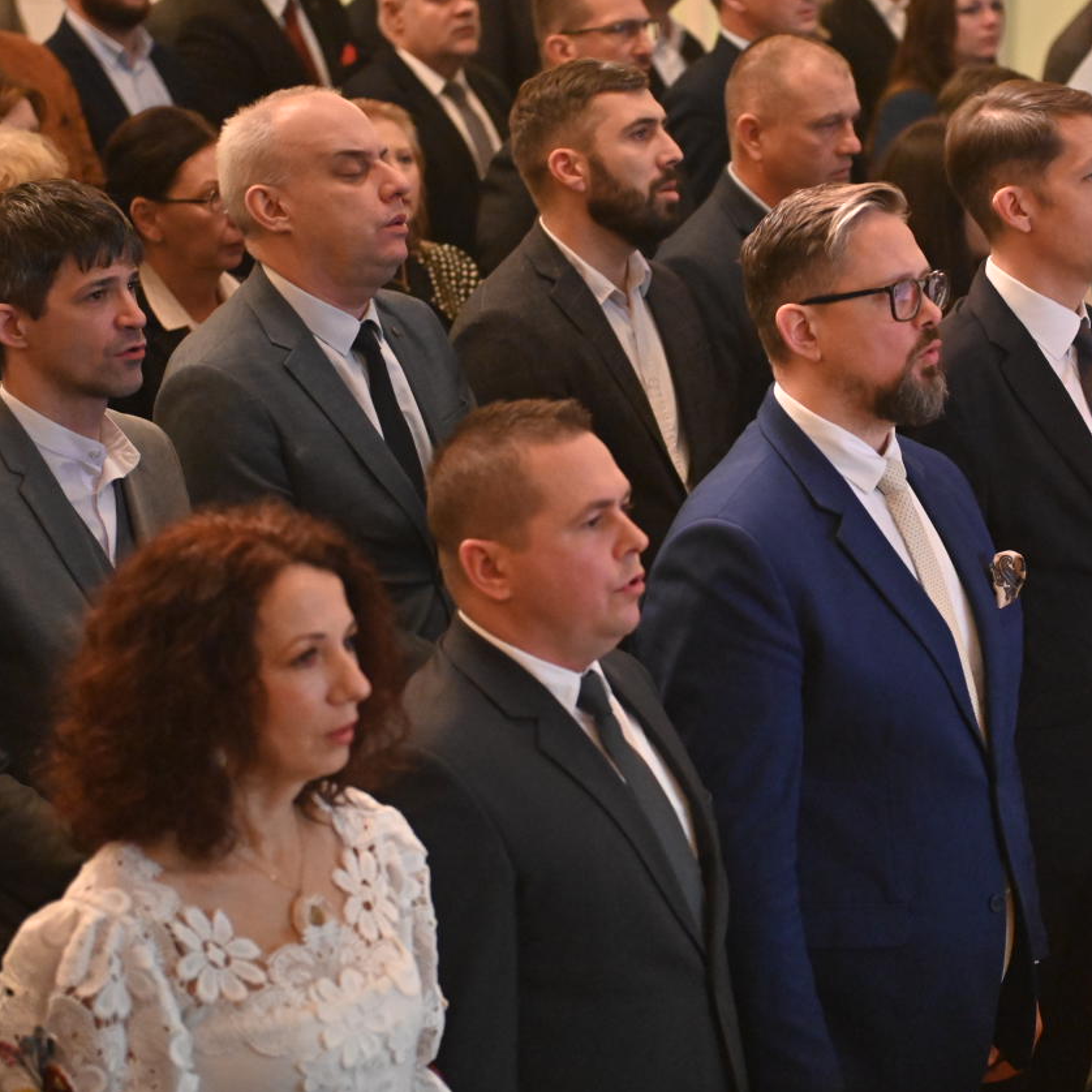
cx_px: 825
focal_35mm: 115
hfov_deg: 15.1
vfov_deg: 15.2
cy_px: 480
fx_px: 4104
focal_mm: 70
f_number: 2.8
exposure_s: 1/100
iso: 4000
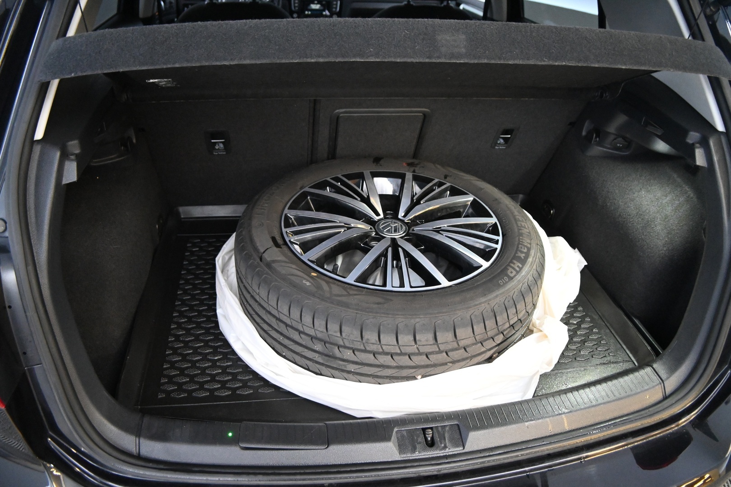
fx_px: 1523
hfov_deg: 27.0
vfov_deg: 18.2
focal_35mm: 75
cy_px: 244
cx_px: 366
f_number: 6.3
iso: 5000
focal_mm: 50
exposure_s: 1/100
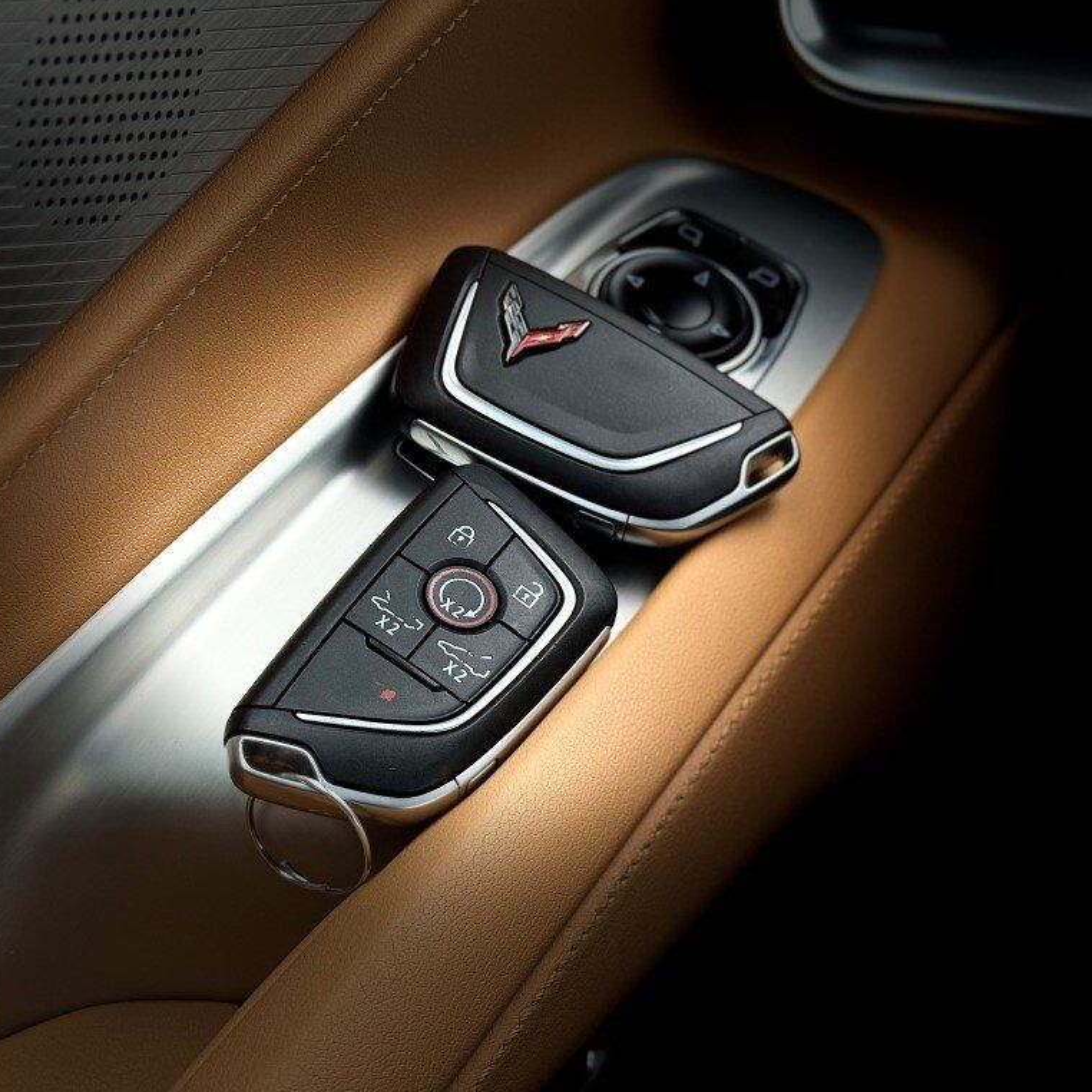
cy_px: 543
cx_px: 471
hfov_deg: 30.0
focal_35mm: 57
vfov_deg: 30.0
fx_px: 2034
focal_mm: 6.76
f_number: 1.78
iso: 64
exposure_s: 1/241
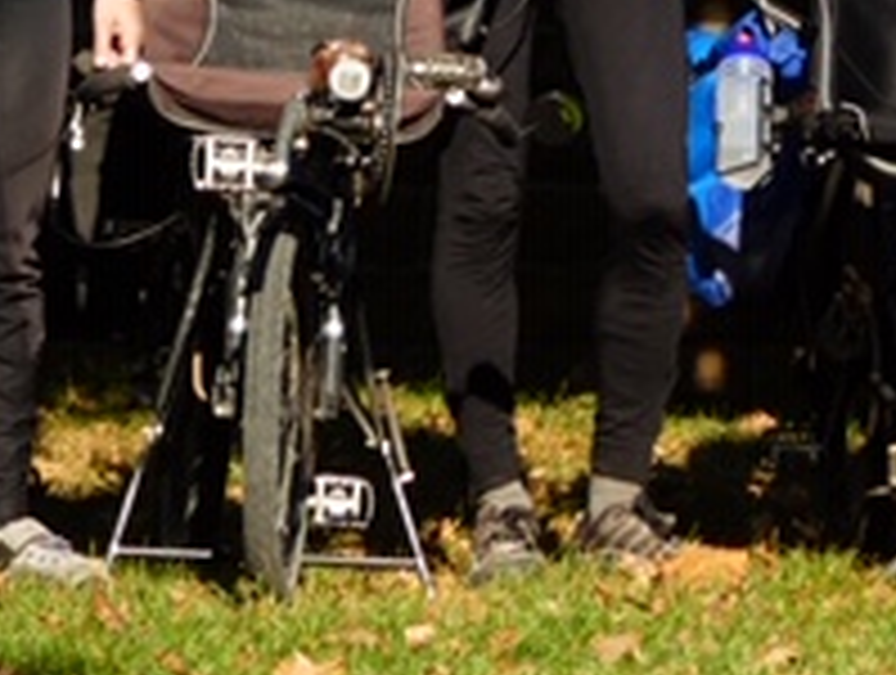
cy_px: -248
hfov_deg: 4.3
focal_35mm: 459
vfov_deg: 3.2
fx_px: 11902
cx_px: 842
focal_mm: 25.6
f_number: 5.4
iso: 80
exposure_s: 1/200
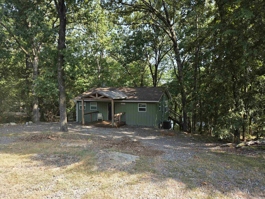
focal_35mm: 23
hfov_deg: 73.9
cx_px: 132
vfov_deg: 58.9
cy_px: 100
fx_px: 176
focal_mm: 6.3
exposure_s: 1/359
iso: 40
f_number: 1.7
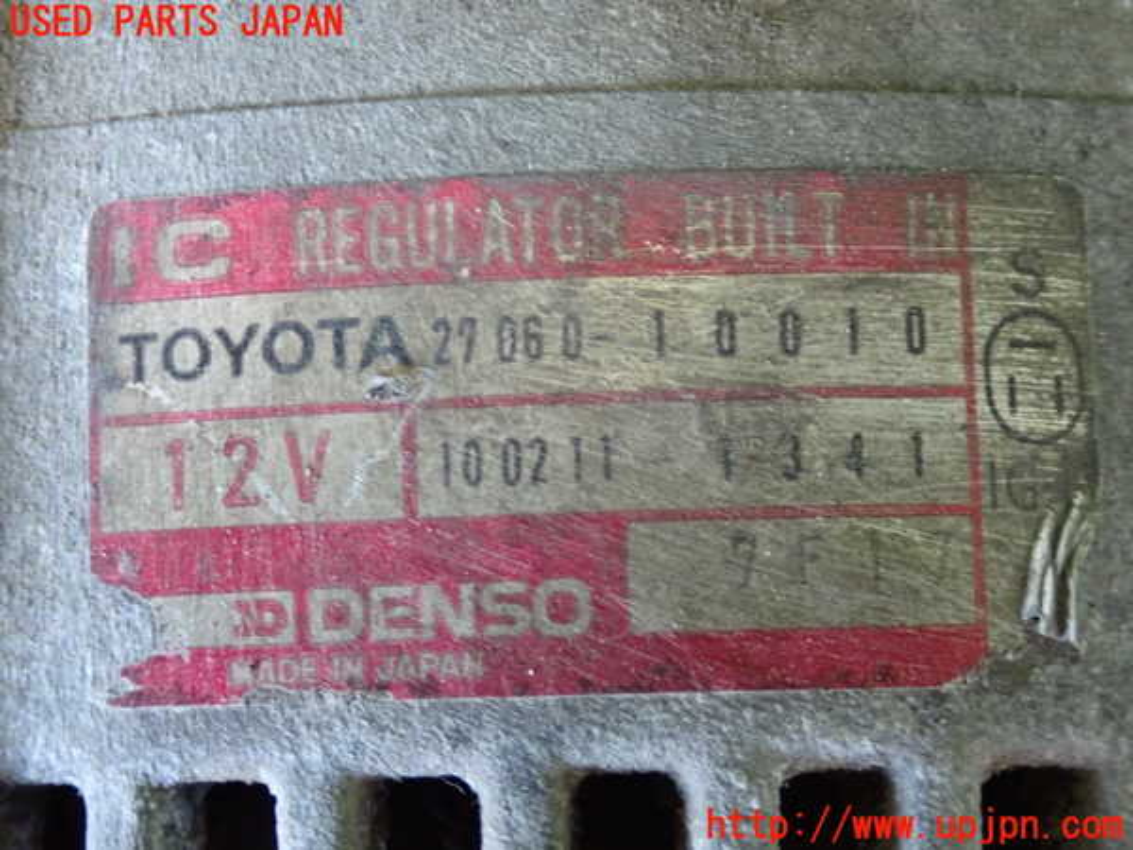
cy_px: 425
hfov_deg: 25.3
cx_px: 566
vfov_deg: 19.1
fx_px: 2520
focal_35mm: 77
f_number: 4.1
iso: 800
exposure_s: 1/20
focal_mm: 13.65
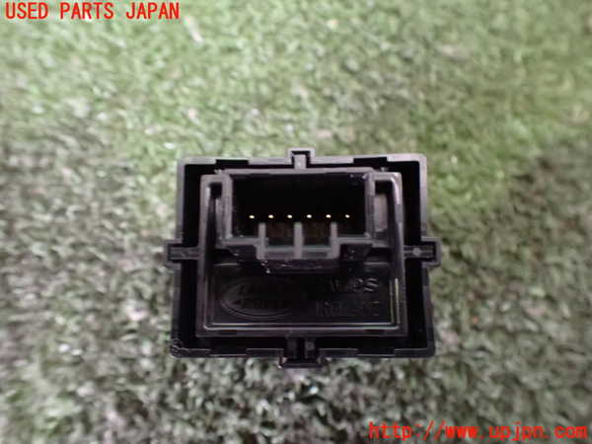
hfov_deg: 60.0
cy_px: 222
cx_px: 296
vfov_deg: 46.8
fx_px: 513
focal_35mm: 30
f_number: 2.3
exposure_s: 1/30
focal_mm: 5.4
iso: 1250
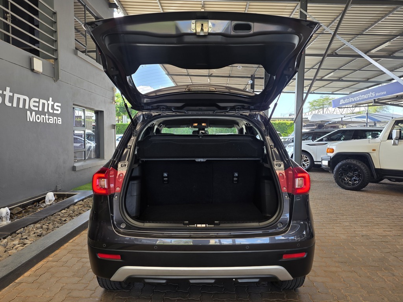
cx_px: 202
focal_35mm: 23
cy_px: 151
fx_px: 268
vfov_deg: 58.9
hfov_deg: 73.9
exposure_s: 1/180
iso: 40
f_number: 1.7
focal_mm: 6.25
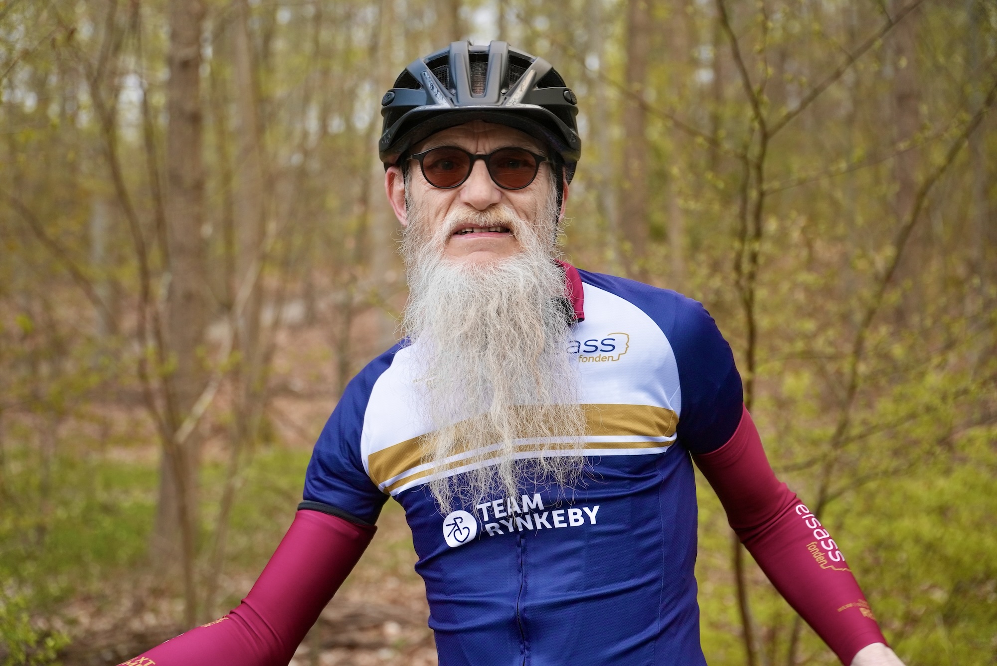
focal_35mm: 62
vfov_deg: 21.9
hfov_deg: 32.4
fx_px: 1718
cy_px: 333
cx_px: 498
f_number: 4
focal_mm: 62
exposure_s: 1/160
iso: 1000
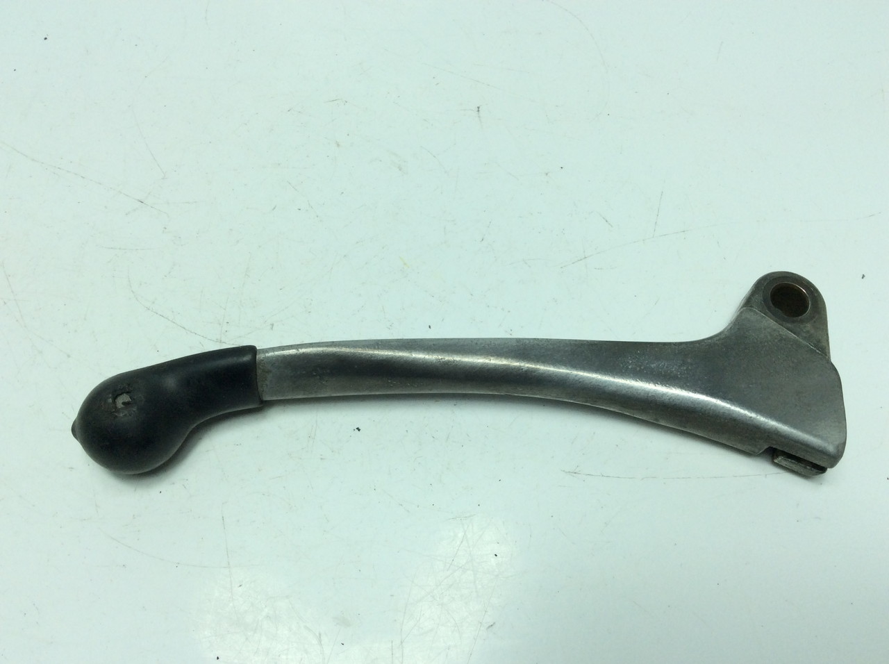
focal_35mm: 32
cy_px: 332
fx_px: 821
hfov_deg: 56.9
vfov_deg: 44.1
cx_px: 444
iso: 32
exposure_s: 1/650
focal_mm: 3.3
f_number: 2.4
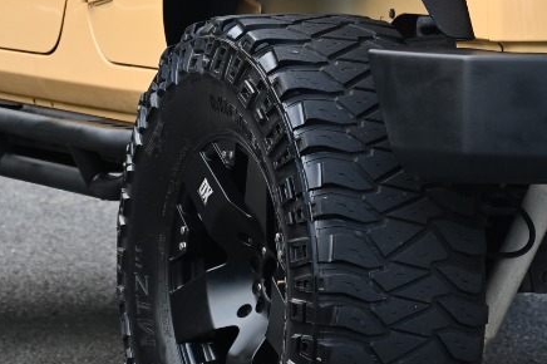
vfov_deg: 5.2
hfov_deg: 7.9
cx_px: 472
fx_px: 3963
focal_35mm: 261
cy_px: -34
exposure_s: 1/250
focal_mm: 70
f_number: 4.5
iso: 200
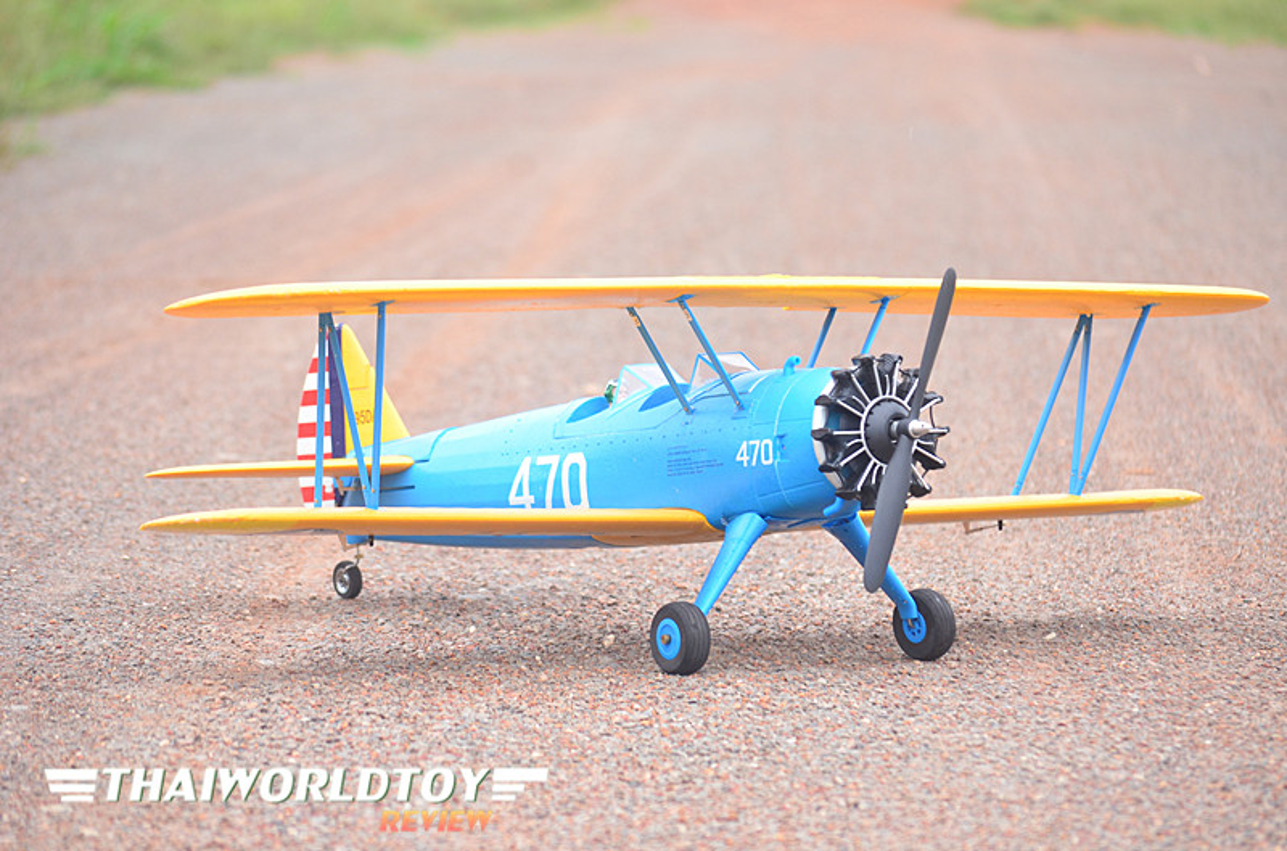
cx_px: 644
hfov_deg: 11.3
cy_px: 426
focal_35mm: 183
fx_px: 6525
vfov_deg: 7.5
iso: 320
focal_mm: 122
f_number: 5.6
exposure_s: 1/400
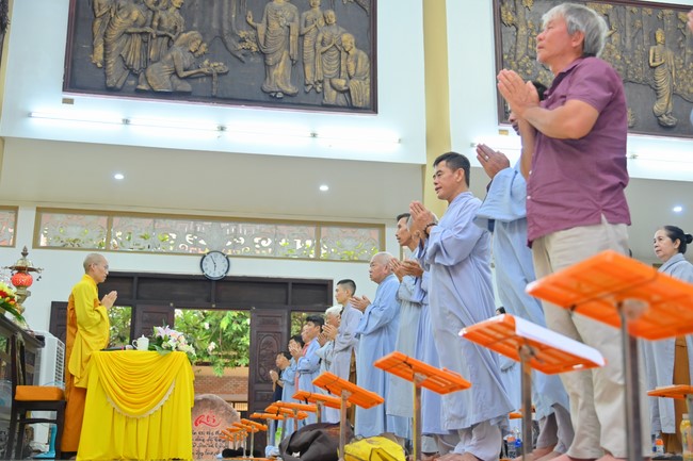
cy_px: 230
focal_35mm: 44
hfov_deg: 44.5
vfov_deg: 30.5
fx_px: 847
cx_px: 346
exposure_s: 1/80
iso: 1600
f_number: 4
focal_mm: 44
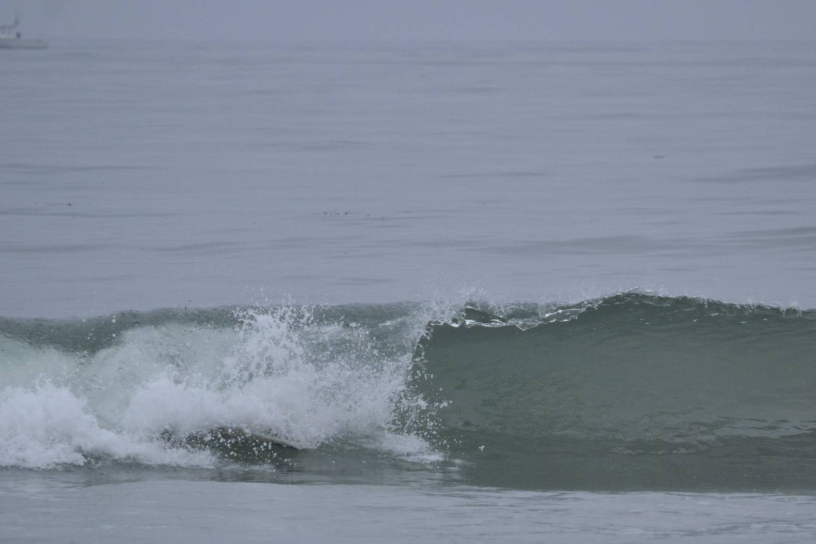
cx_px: 456
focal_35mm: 686
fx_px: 15551
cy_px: 346
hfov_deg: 3.0
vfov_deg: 2.0
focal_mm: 300
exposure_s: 1/1000
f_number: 6.3
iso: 800
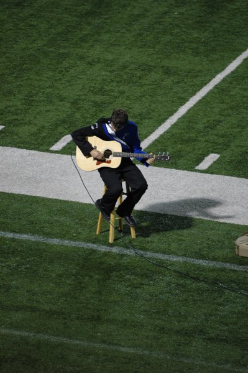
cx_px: 124
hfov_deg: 4.6
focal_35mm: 300
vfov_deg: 6.9
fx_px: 3105
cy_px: 186
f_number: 2.8
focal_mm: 200
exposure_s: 1/60
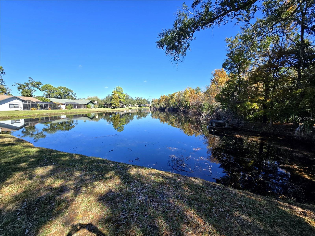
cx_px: 158
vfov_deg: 89.9
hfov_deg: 106.2
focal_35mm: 13
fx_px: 118
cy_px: 118
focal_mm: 2.2
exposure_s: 1/1195
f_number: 2.2
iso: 50
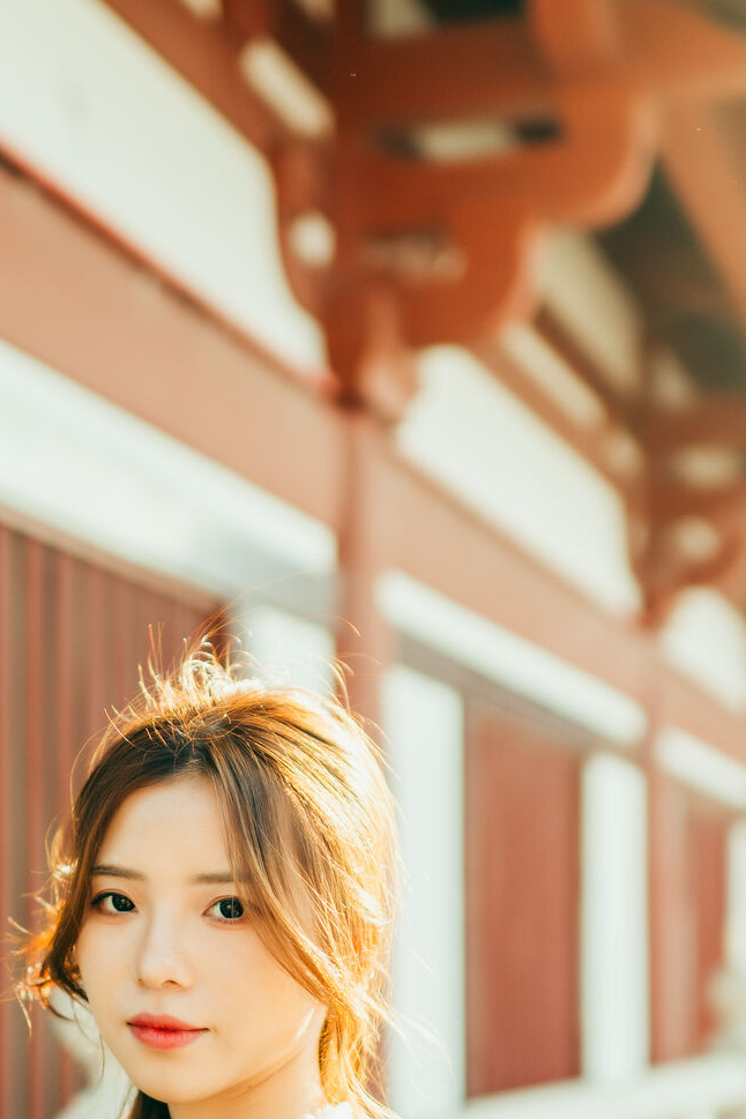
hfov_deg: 20.7
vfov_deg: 29.6
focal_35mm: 65
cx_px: 181
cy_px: 1014
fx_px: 2020
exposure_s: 1/2500
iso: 100
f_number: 1.8
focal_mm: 35
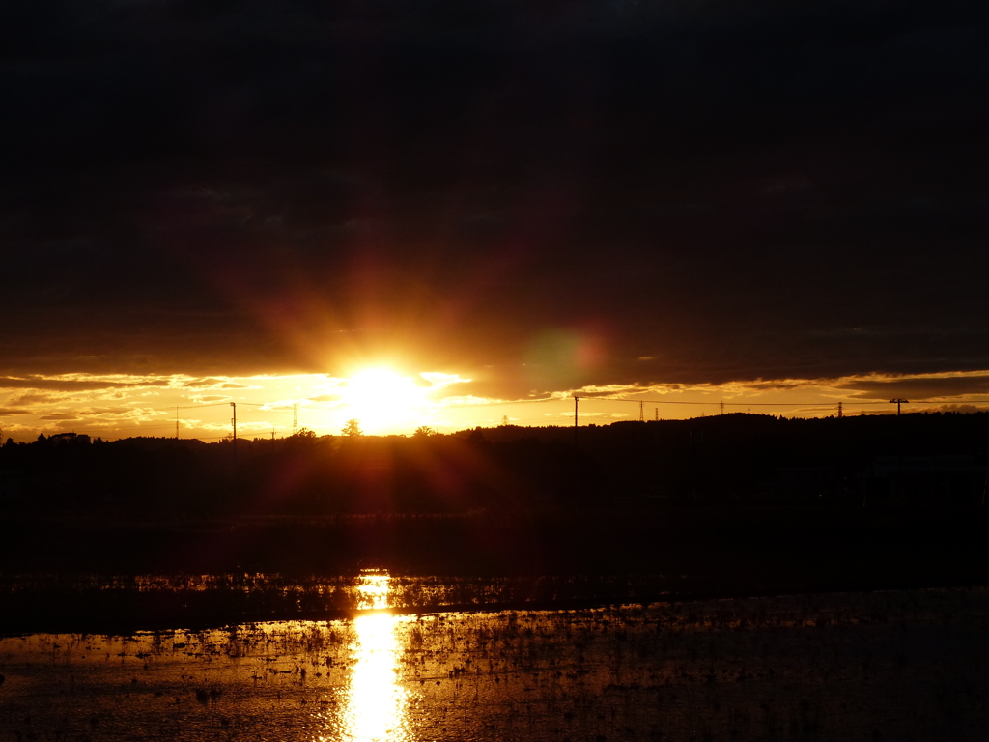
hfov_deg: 17.3
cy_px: 371
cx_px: 494
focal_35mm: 114
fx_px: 3257
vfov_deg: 13.0
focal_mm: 20.5
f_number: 5.6
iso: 160
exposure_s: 1/1300
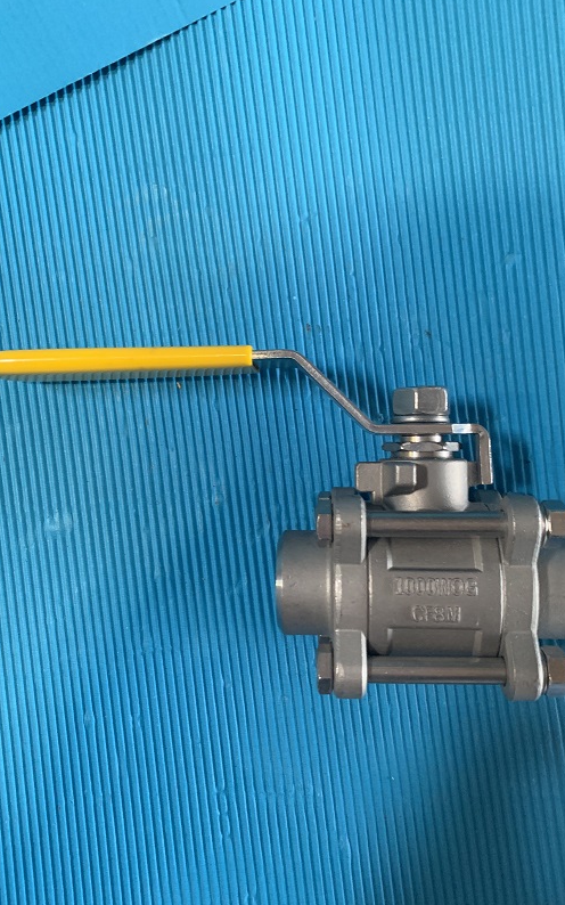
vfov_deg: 66.5
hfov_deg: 44.5
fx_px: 690
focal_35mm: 28
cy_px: 454
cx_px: 277
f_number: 1.8
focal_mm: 4.25
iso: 400
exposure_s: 1/40
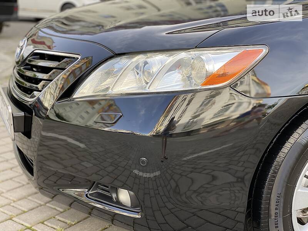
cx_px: 154
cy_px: 116
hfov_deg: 36.8
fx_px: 463
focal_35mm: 52
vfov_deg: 28.0
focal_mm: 6
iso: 20
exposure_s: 1/129
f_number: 2
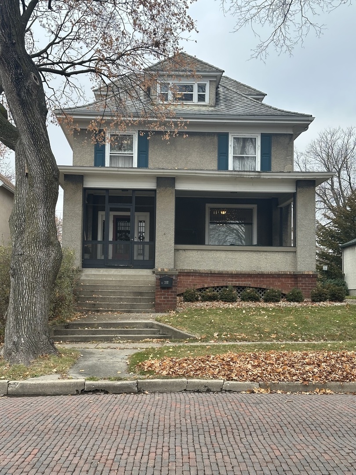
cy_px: 238
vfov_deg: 39.7
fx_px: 658
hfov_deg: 30.3
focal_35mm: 48
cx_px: 178
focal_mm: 6.86
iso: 64
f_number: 1.78
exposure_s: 1/672
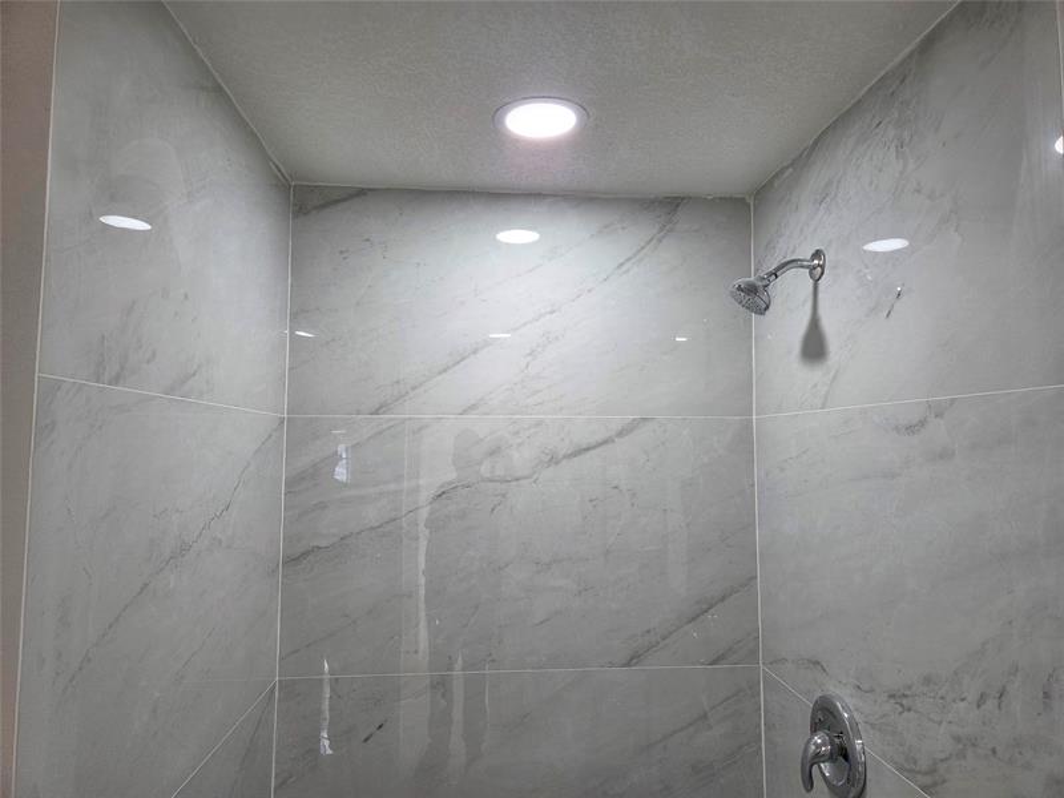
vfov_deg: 58.9
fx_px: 707
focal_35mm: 23
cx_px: 532
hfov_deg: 73.9
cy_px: 399
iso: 100
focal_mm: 5.4
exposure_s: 1/120
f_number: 1.8
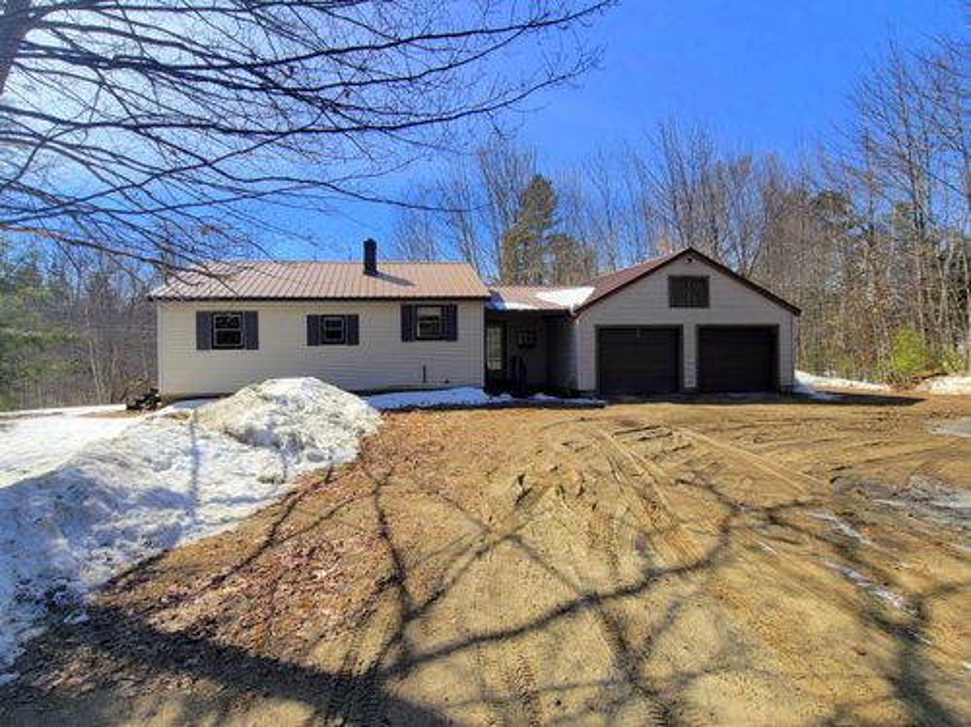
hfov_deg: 106.2
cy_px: 364
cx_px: 486
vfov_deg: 89.8
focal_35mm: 13
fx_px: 364
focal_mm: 2.2
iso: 50
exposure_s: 1/1336
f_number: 2.2
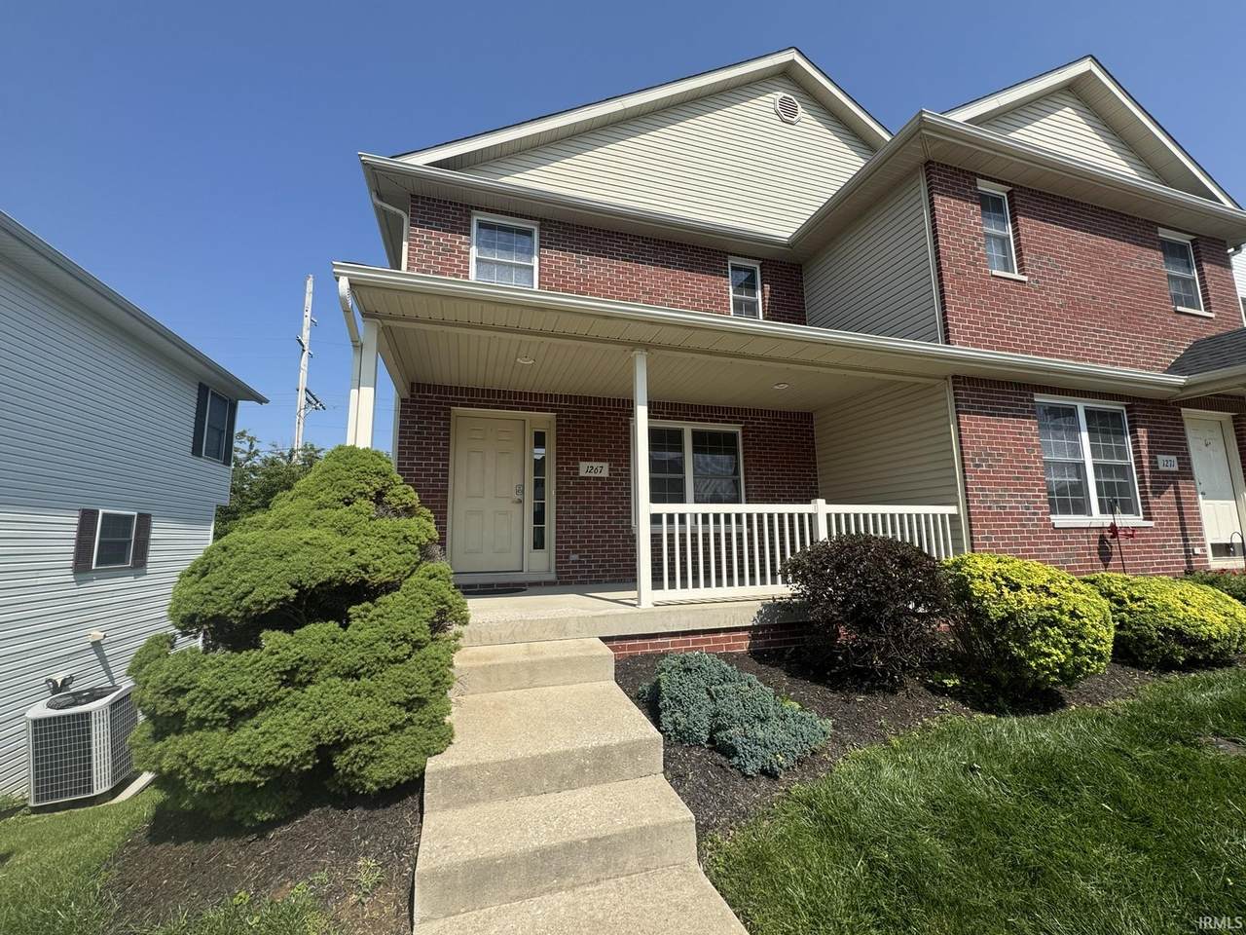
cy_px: 468
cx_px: 623
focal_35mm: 14
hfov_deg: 102.1
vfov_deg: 85.7
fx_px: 504
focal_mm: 2.22
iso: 40
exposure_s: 1/1748
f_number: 2.2
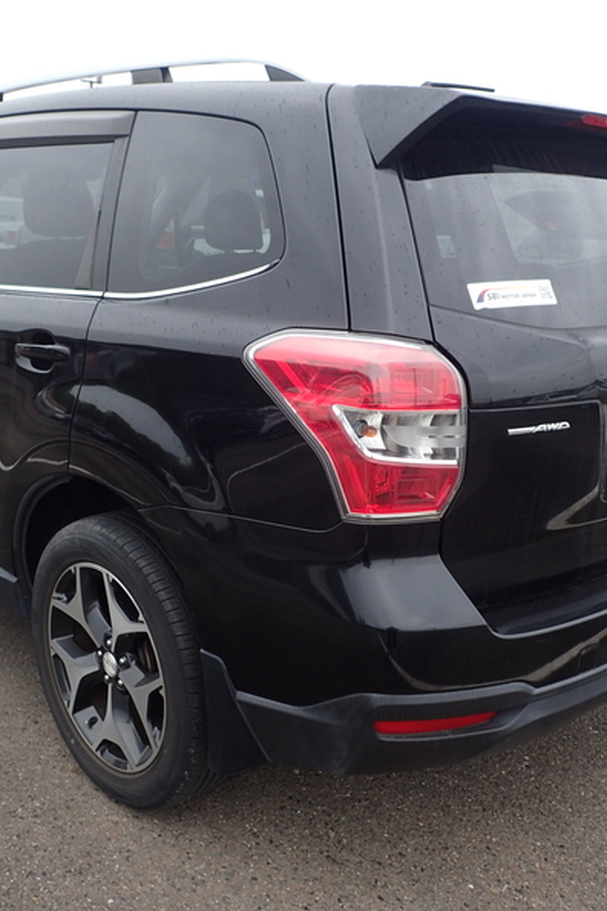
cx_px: 285
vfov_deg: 54.4
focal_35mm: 35
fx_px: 885
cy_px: 452
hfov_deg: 37.8
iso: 100
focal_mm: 4.5
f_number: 2.8
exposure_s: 1/80
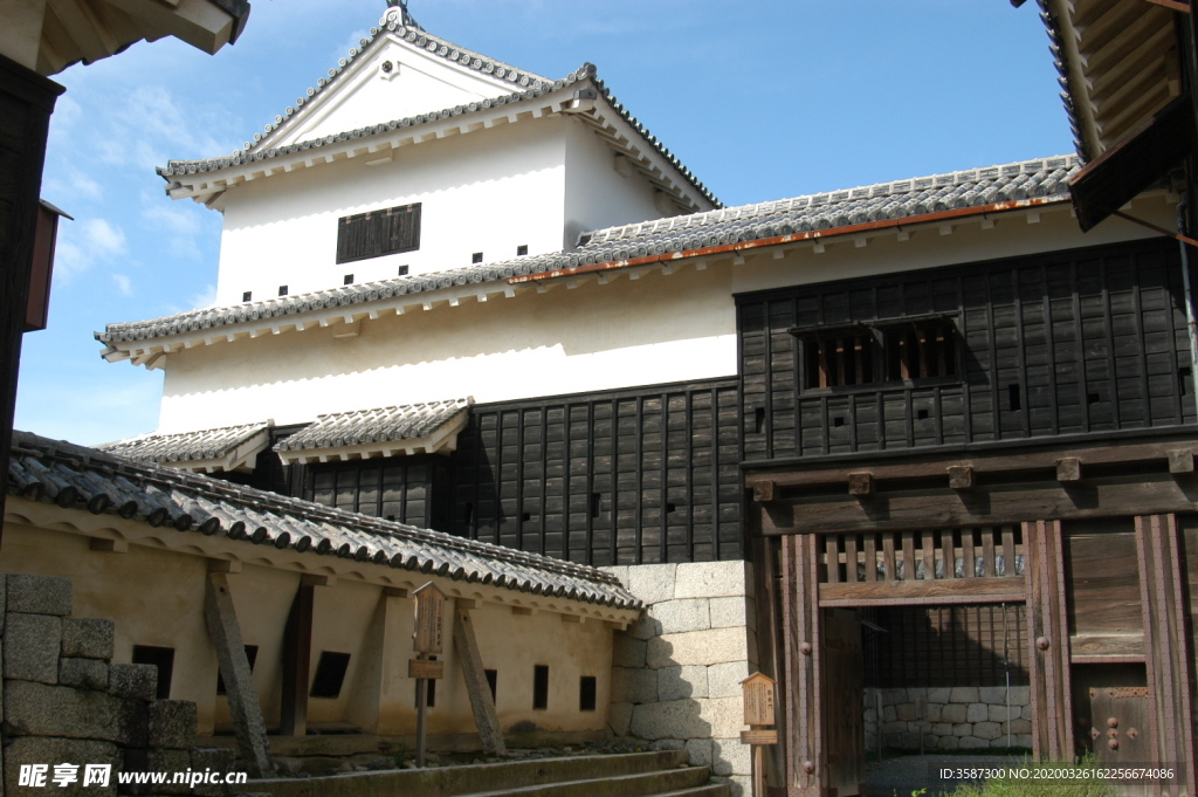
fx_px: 1197
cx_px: 599
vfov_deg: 36.8
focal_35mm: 36
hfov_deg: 53.2
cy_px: 398
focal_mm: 24
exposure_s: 1/320
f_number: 7.1
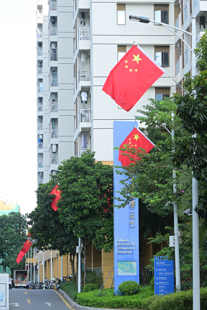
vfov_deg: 17.3
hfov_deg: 11.6
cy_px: 165
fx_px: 1018
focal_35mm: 118
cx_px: 108
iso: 200
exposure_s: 1/320
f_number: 4.5
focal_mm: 72
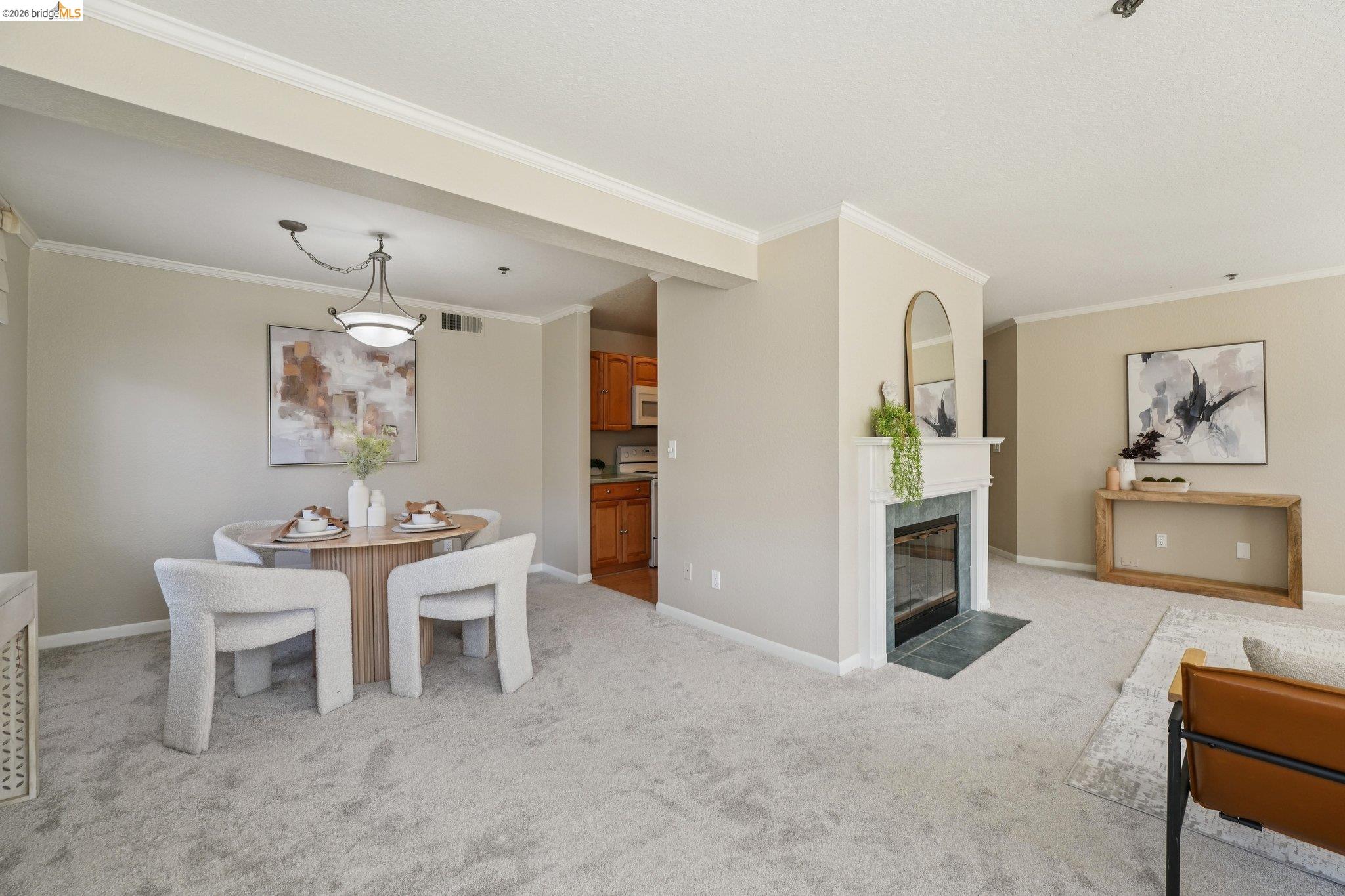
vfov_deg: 81.2
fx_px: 523
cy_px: 448
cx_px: 672
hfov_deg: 104.3
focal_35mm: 14
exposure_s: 1/160
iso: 640
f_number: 8
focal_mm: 14
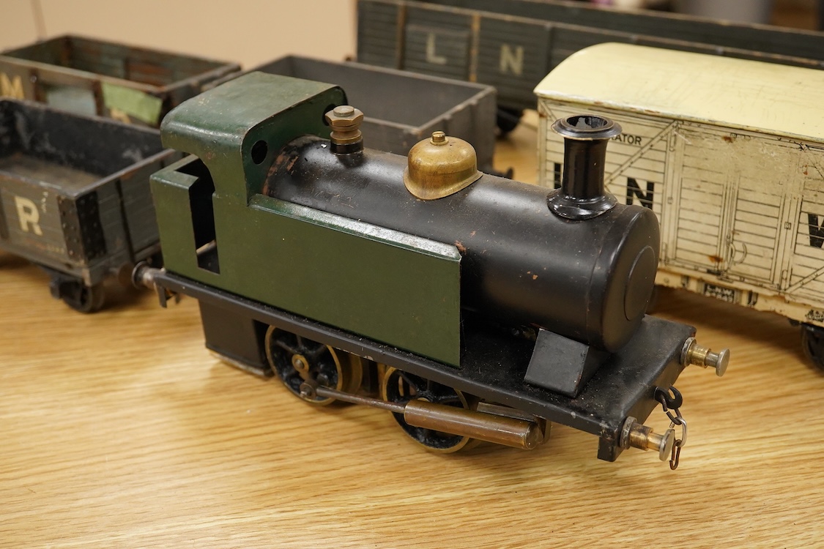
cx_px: 412
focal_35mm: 45
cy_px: 274
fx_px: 1030
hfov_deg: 43.6
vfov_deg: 29.9
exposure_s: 1/160
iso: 2500
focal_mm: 30
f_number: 8
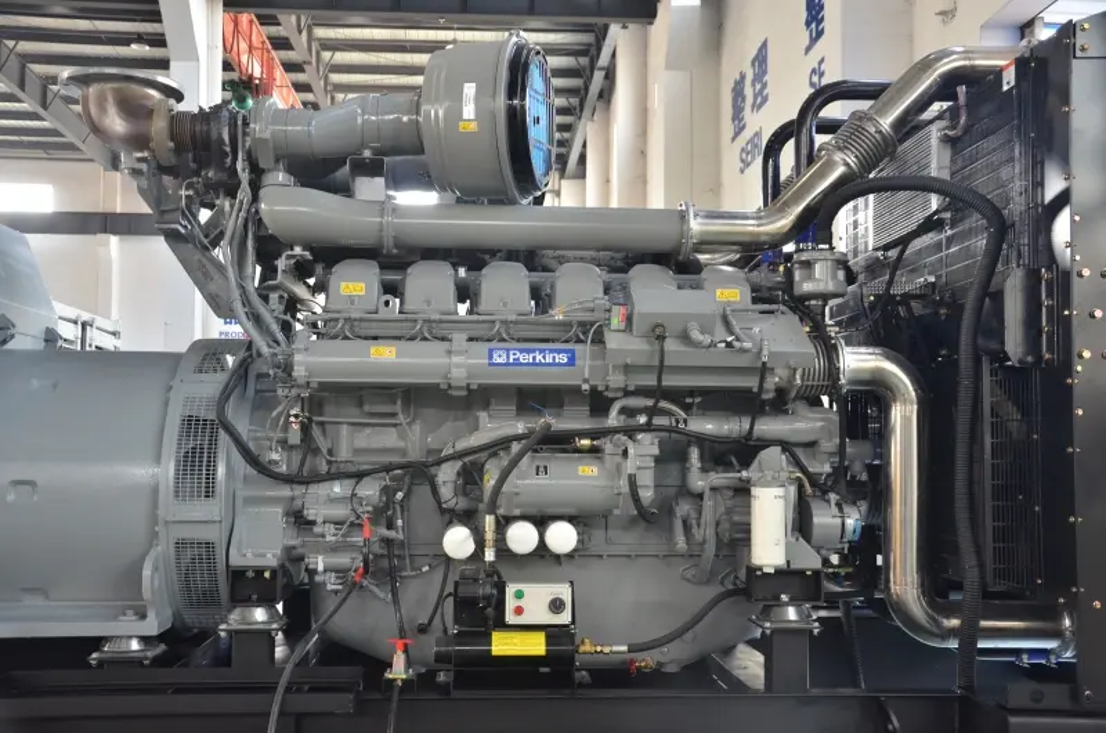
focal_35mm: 38
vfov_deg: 35.3
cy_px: 366
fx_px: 1150
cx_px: 553
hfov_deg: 51.4
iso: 800
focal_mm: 25
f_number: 4
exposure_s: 1/40
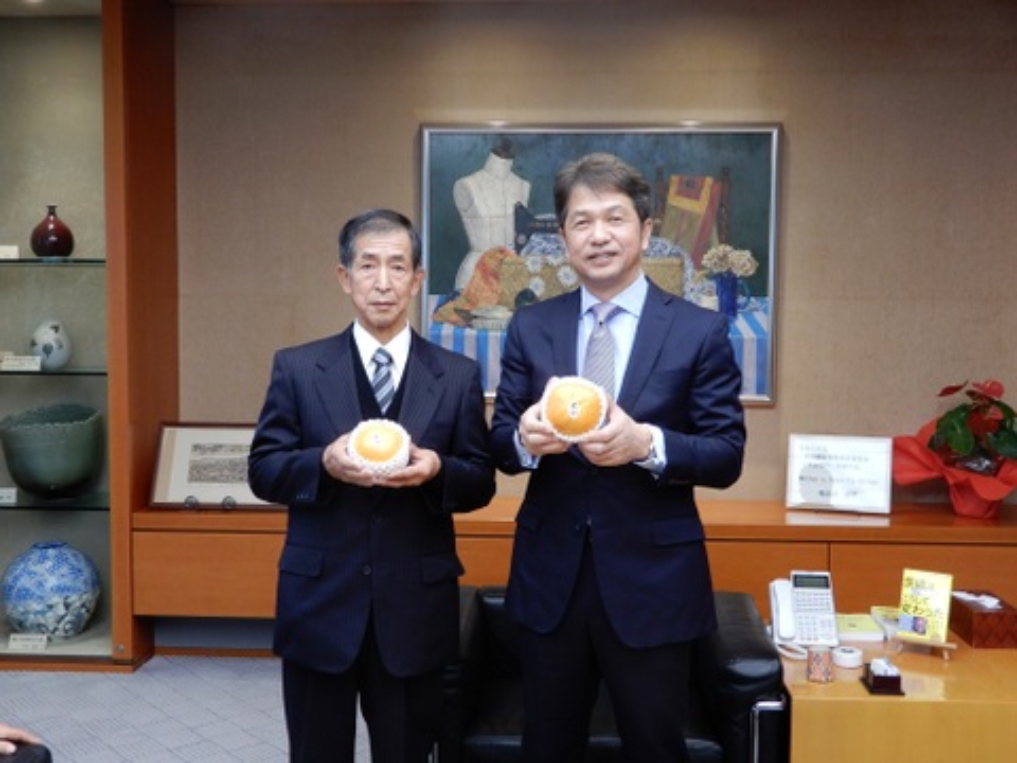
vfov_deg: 34.3
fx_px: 1234
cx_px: 508
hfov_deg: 44.8
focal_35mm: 42
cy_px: 382
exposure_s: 1/30
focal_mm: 7.5
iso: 220
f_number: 4
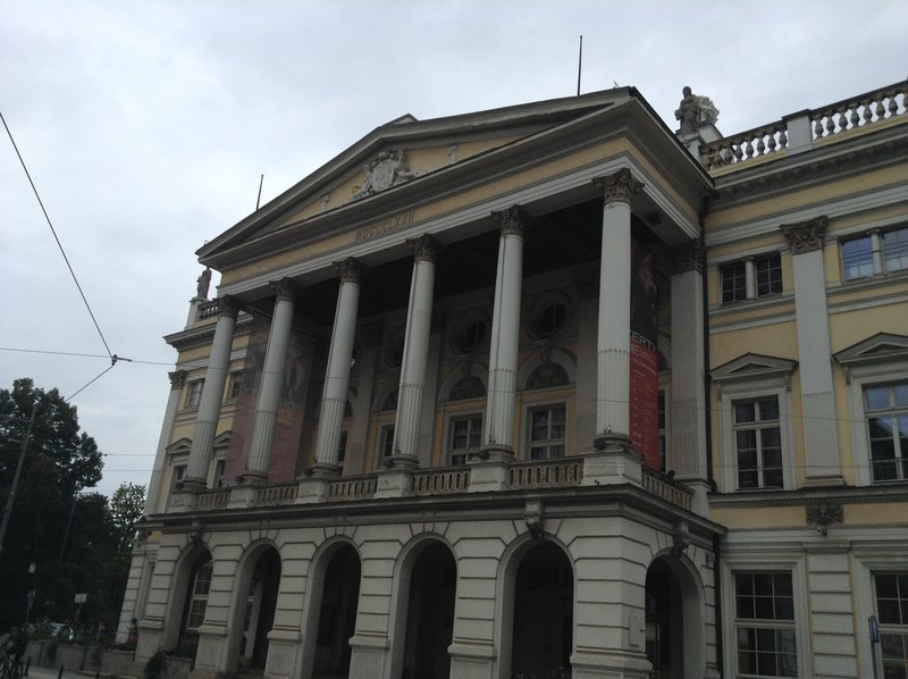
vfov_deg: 42.9
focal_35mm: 33
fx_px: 865
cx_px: 454
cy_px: 340
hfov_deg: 55.4
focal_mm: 3.3
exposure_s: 1/324
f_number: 2.4
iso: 25
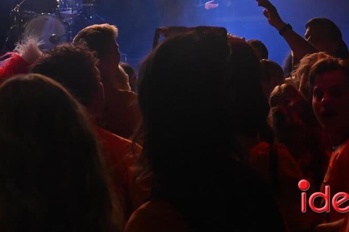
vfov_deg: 17.0
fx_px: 775
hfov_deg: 25.4
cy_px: 66
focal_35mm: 80
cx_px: 165
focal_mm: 36
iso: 10000
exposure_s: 1/250
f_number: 8
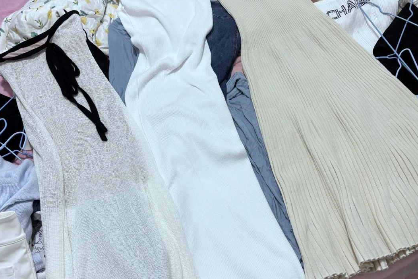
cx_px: 210
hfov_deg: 51.9
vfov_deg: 36.0
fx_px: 430
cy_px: 145
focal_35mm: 37
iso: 160
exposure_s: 1/50
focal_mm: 5.96
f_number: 1.6
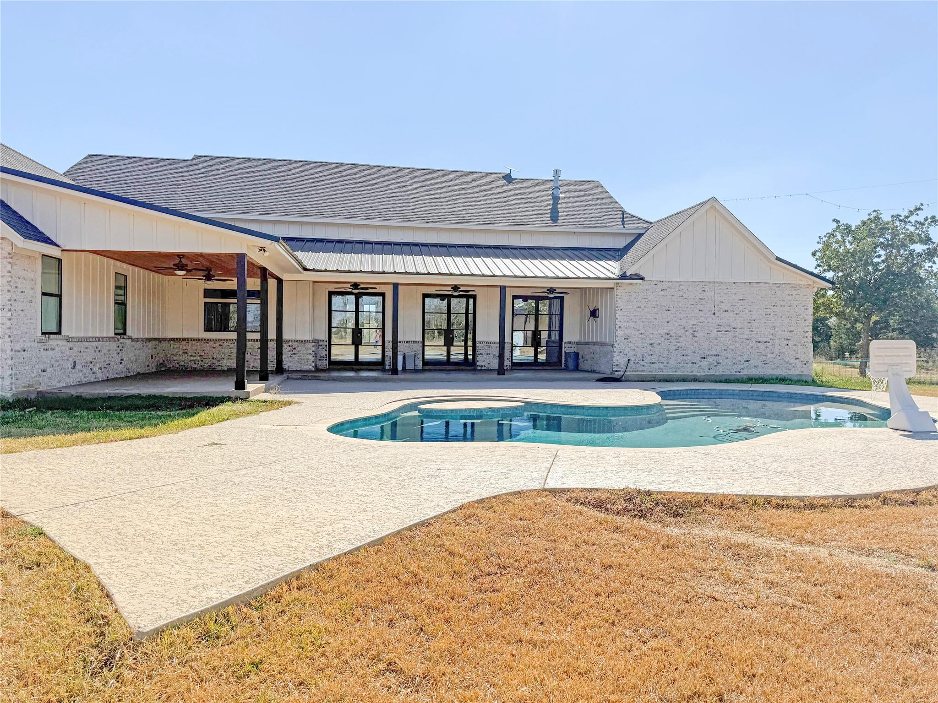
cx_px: 469
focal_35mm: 24
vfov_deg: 56.8
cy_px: 352
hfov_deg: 71.6
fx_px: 650
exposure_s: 1/9091
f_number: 1.78
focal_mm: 6.76
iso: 80
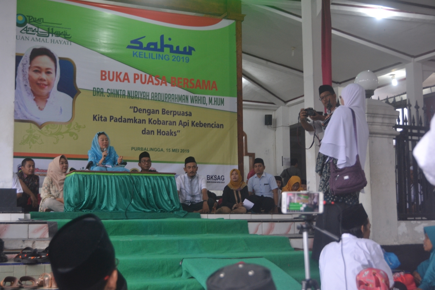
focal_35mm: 48
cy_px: 145
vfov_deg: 28.1
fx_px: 580
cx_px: 218
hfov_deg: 41.1
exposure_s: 1/25
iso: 400
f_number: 4.2
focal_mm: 32
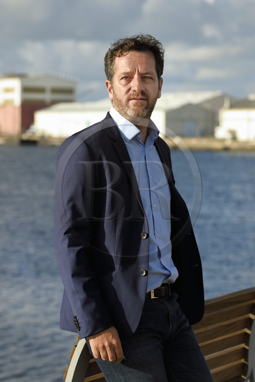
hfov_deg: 10.2
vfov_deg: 15.2
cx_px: 128
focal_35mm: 135
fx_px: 1434
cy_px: 191
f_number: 7.1
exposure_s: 1/320
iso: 200
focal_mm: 135
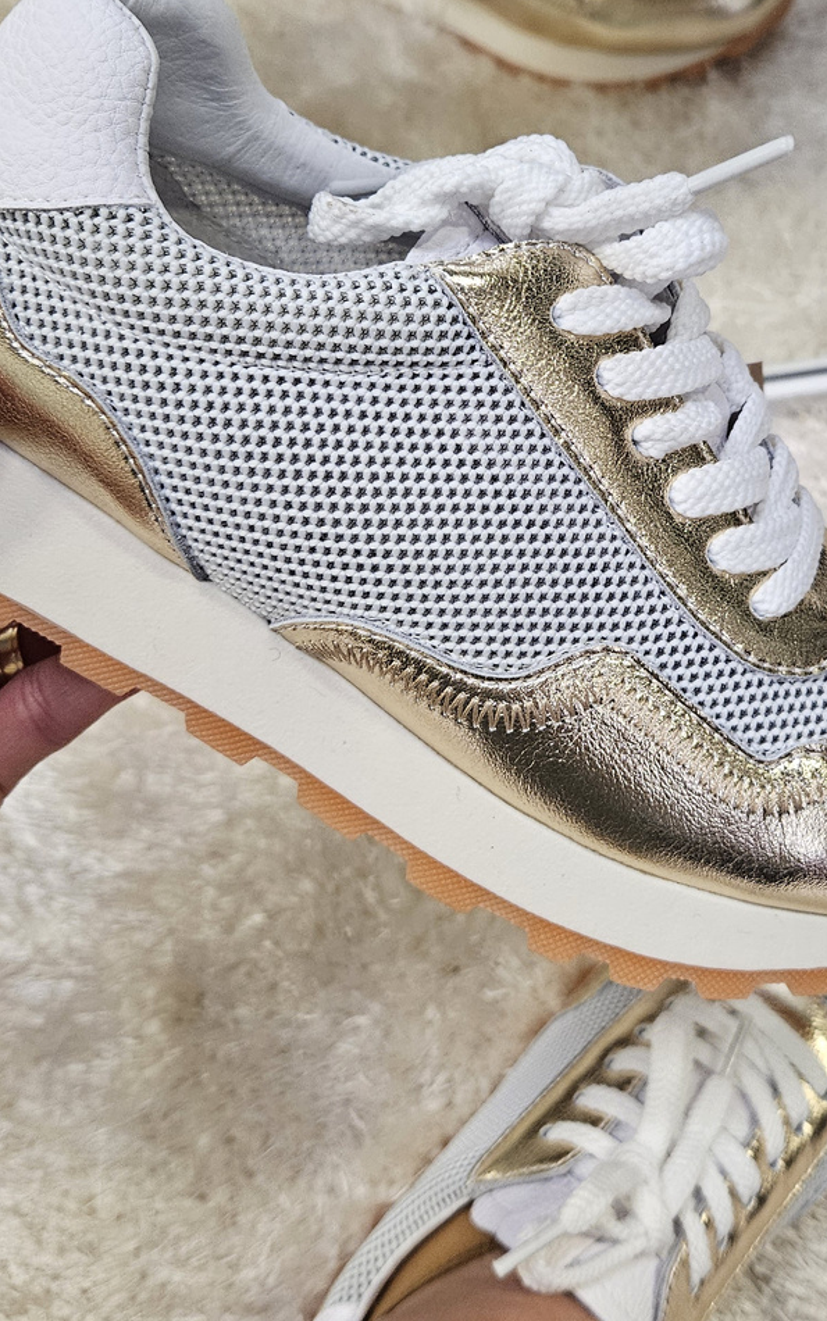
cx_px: 588
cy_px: 521
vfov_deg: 47.9
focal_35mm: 41
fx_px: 1477
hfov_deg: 30.9
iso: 500
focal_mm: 5.4
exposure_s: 1/100
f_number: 1.8
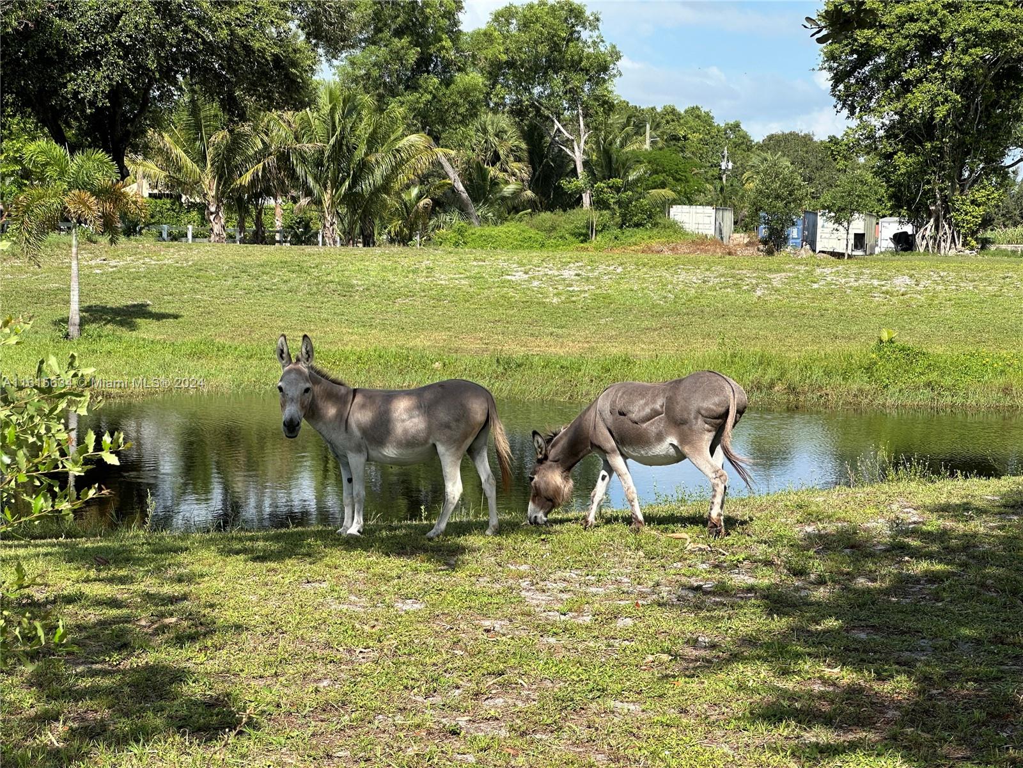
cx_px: 512
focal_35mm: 77
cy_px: 384
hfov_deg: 25.3
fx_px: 2276
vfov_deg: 19.1
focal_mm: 9
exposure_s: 1/513
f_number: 2.8
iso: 32
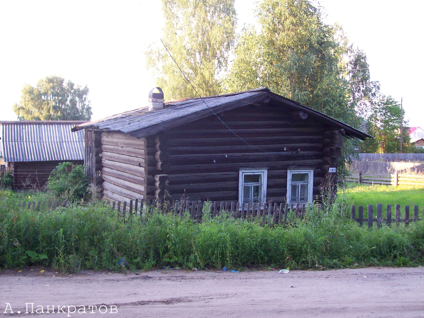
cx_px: 212
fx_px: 551
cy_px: 159
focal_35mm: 45
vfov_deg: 32.2
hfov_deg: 42.1
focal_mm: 7.6
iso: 80
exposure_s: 1/53.7
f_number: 3
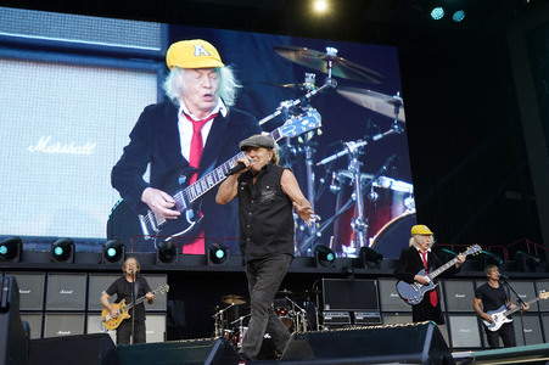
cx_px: 274
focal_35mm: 39
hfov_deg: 49.6
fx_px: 594
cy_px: 182
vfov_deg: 34.2
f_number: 5
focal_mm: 39
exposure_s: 1/400
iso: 1600
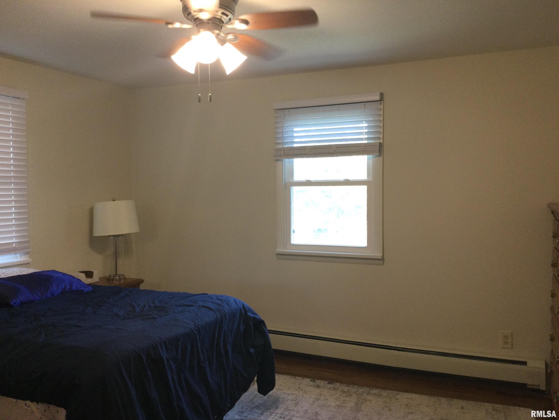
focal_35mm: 31
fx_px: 501
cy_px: 210
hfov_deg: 58.4
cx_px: 280
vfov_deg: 45.4
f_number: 2.4
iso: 64
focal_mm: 3.3
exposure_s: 1/30
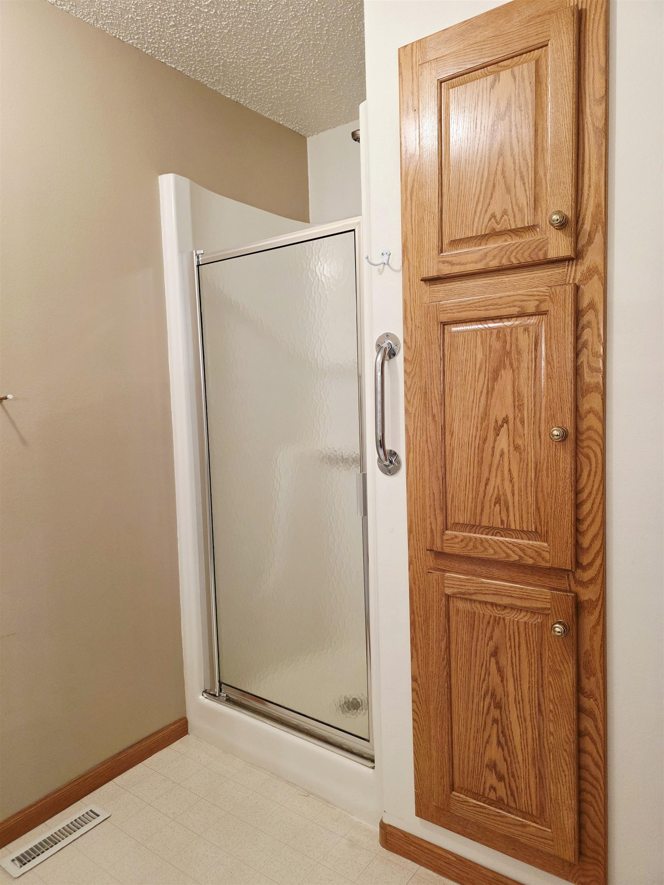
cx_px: 332
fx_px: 588
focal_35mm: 23
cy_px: 442
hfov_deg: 58.9
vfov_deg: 73.9
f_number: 1.7
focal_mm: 6.3
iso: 320
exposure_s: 1/120
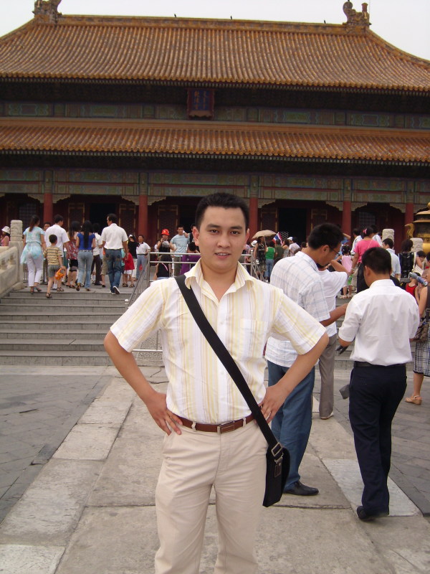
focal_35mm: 35
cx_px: 215
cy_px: 287
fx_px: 580
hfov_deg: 40.7
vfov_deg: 52.6
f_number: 7.1
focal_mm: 5.8
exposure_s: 1/184
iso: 50
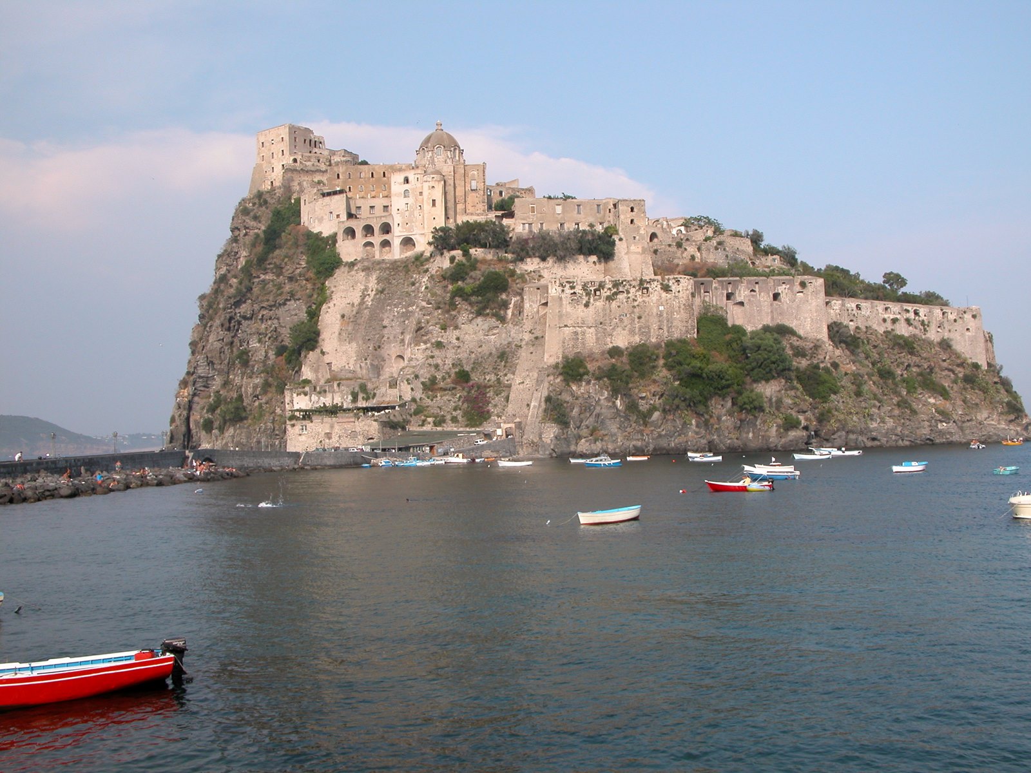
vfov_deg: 37.7
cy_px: 386
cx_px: 516
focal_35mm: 38
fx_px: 1132
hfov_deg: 49.0
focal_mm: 10
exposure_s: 1/319
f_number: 5.7
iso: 100
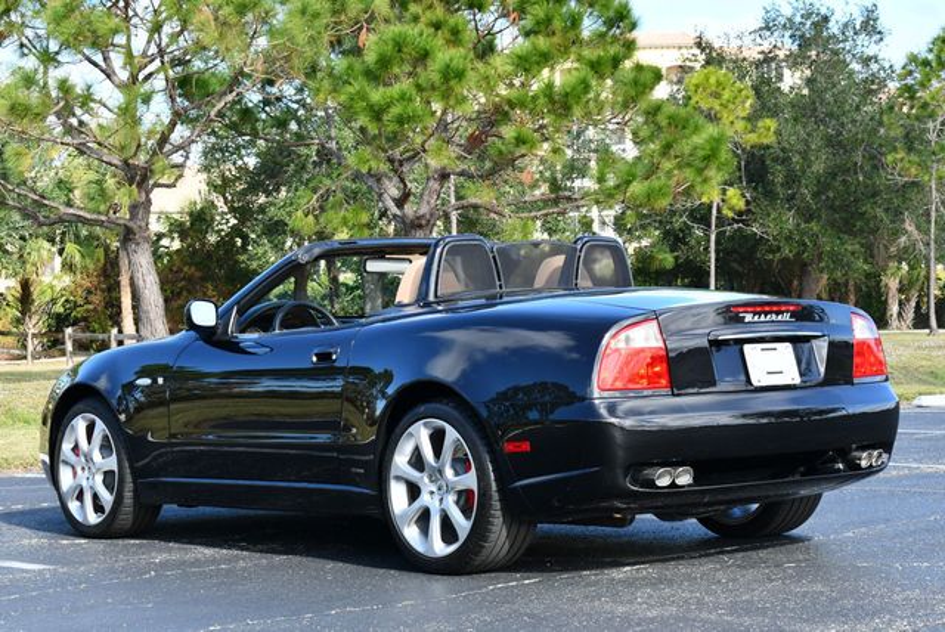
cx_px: 472
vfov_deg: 16.3
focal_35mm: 84
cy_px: 316
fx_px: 2207
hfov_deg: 24.2
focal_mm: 42
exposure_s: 1/250
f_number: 7.1
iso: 200
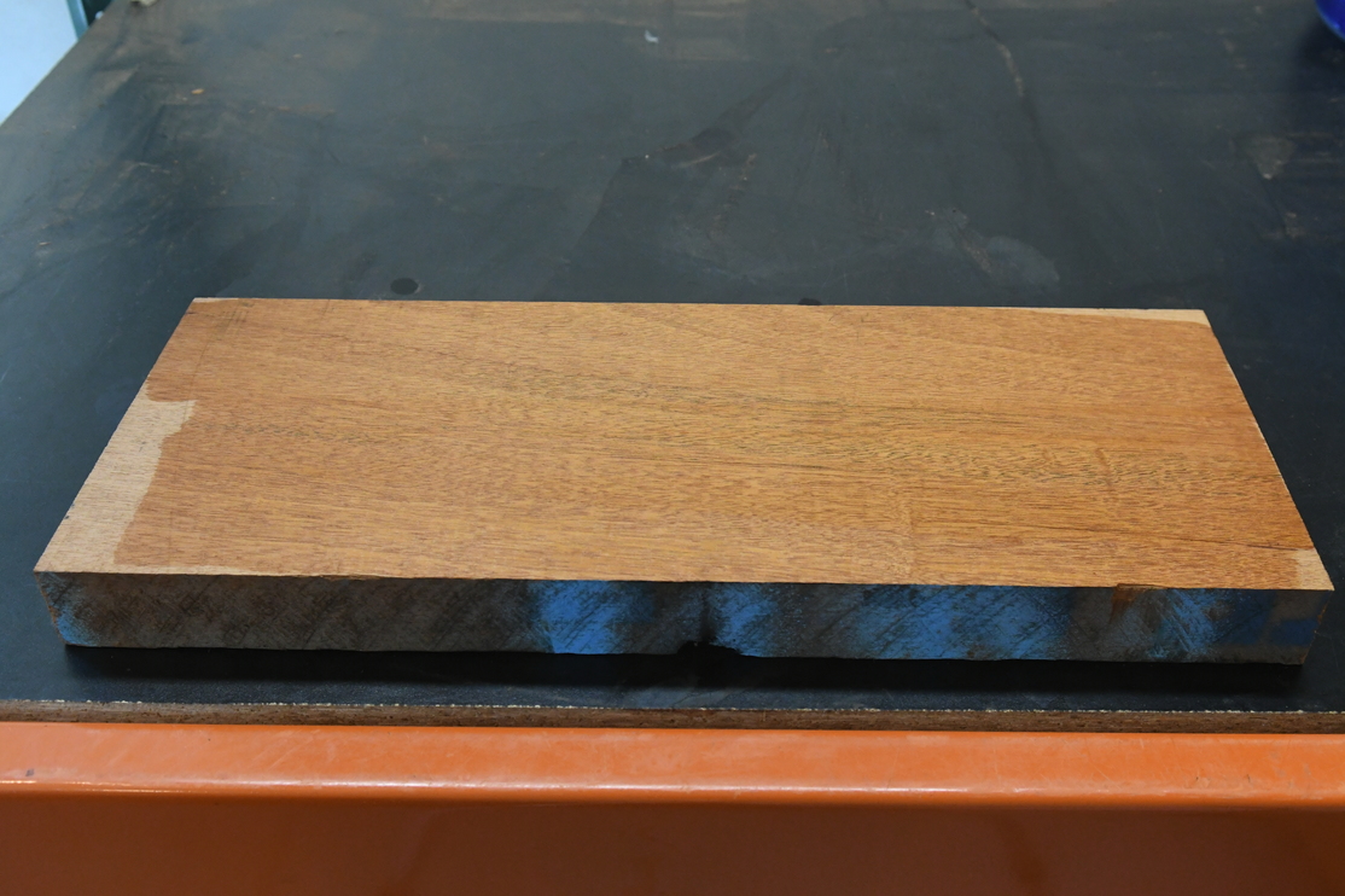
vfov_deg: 36.9
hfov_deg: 53.1
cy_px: 448
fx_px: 1345
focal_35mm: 36
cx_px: 672
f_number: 5
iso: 3200
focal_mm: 24
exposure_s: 1/200
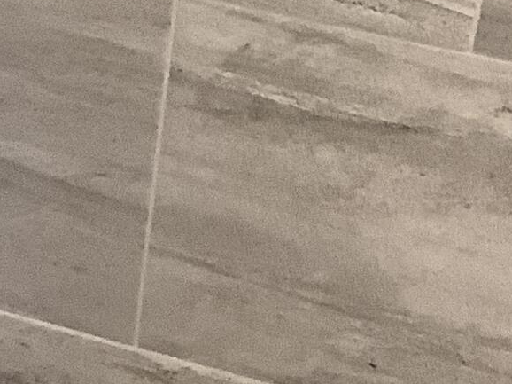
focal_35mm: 161
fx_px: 2380
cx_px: -146
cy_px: 559
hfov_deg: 11.9
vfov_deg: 9.0
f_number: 2.4
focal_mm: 3.3
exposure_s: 1/50
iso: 250
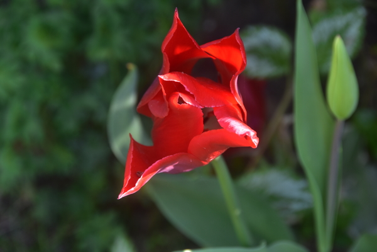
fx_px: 3141
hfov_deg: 6.9
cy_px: 126
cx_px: 188
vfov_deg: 4.6
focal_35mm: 300
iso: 400
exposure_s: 1/40
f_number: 9
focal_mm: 200
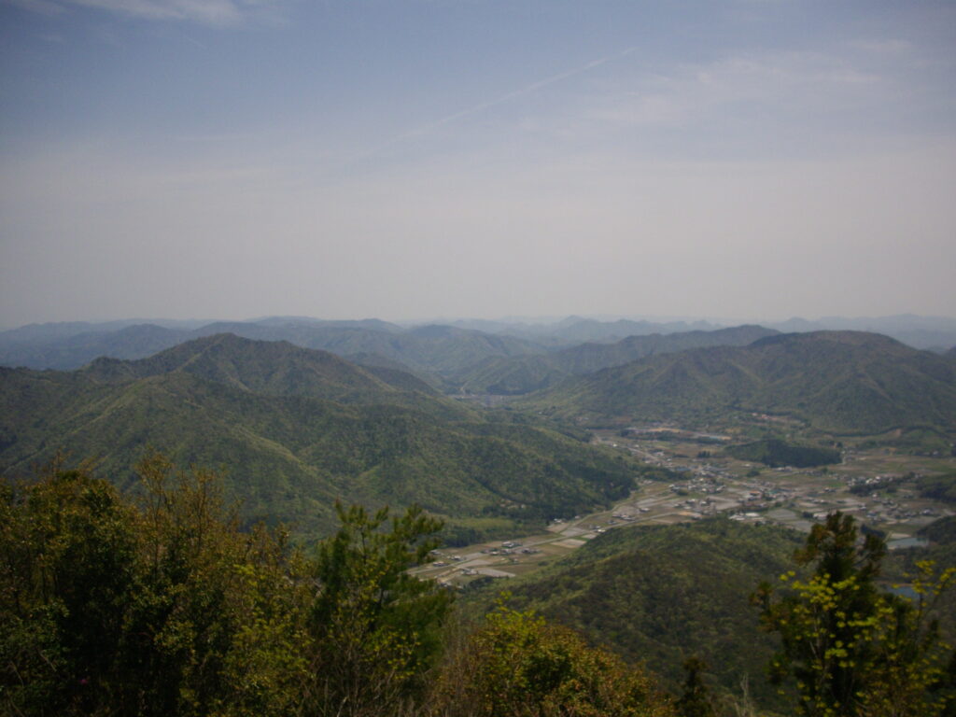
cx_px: 478
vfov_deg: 38.7
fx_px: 1022
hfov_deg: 50.1
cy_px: 358
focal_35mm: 37
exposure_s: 1/800
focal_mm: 6.2
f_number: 5.6
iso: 100
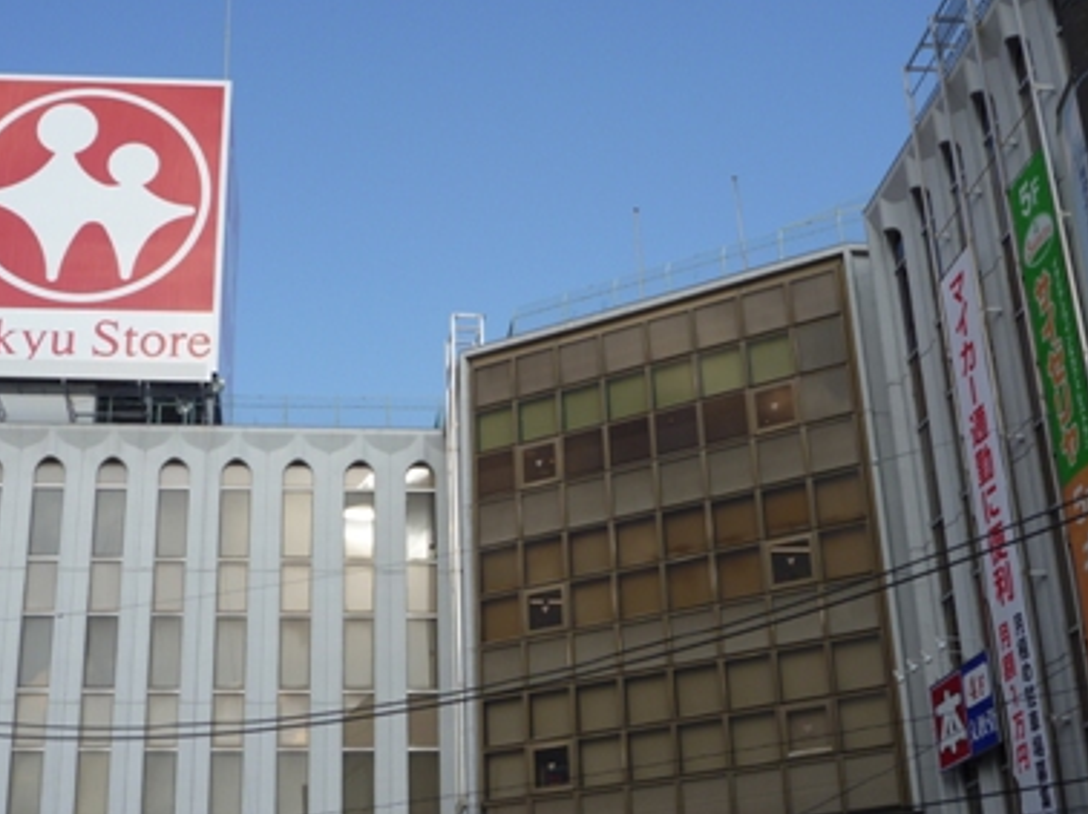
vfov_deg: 28.5
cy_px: 394
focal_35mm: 51
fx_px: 1602
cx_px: 484
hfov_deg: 37.5
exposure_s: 1/400
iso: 80
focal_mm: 7.7
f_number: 4
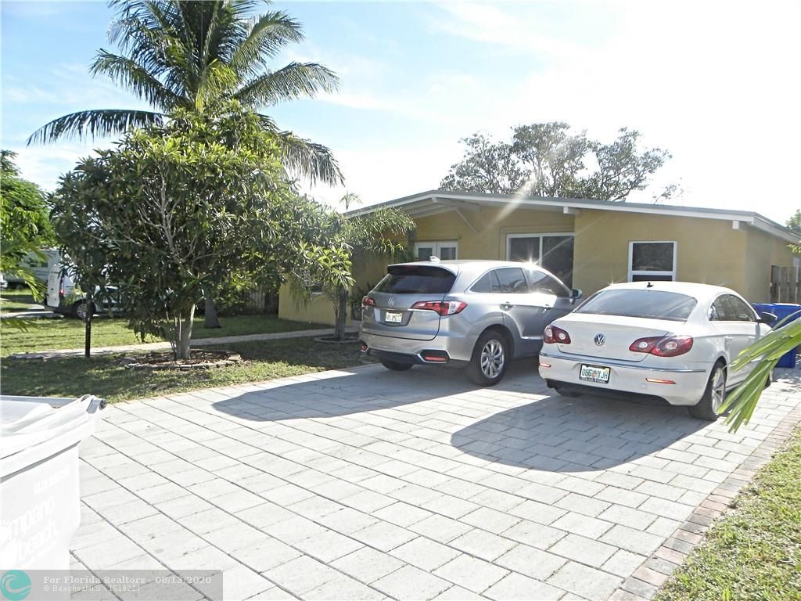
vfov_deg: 53.1
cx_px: 400
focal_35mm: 26
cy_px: 300
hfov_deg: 67.3
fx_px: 602
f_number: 5.6
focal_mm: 4.6
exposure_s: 1/306
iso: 91
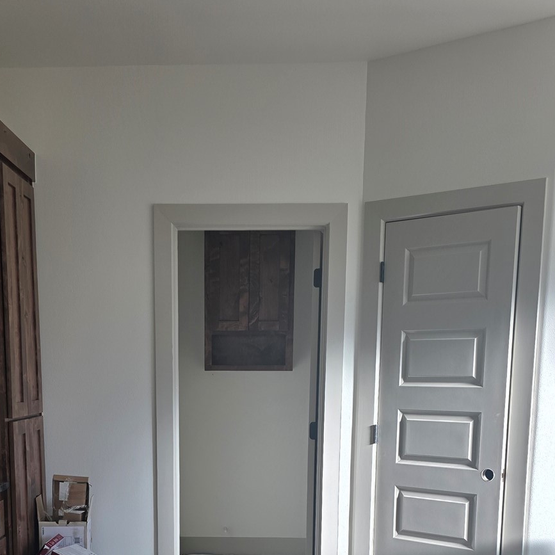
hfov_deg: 37.4
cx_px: 216
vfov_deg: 35.4
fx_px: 816
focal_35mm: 45
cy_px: 497
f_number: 1.7
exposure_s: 1/359
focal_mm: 6.3
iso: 64
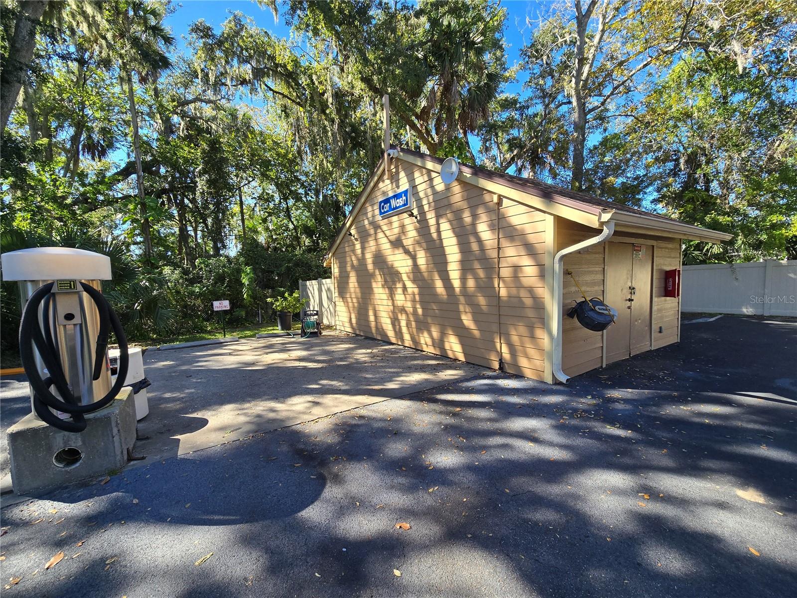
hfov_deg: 106.2
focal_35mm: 13
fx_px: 299
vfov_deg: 89.9
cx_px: 398
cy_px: 299
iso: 50
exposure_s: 1/474
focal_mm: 2.2
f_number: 2.2
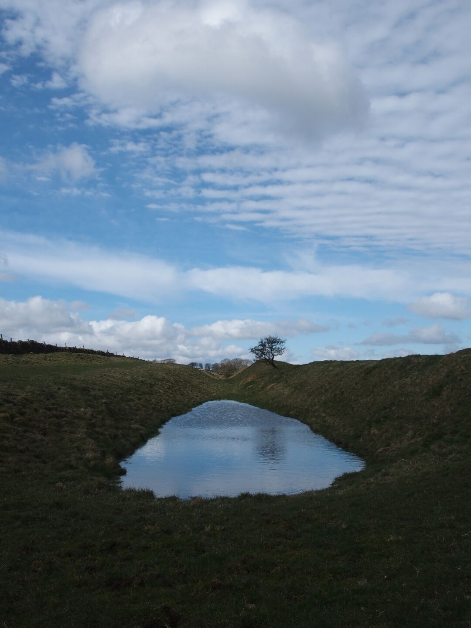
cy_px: 314
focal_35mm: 35
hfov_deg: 40.7
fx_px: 635
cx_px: 236
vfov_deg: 52.6
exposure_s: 1/800
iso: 100
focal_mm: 7.4
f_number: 5
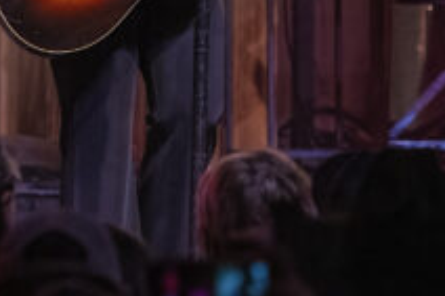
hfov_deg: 2.9
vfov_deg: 2.0
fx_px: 8658
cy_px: -266
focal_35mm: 701
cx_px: 311
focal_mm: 145
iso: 2500
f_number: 2.8
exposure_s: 1/400
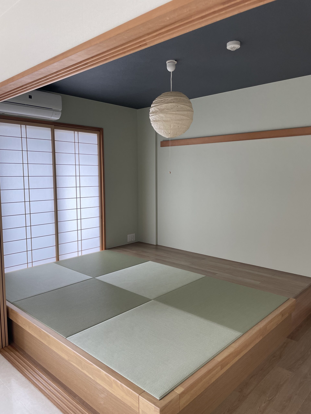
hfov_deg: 53.1
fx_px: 311
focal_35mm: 26
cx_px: 156
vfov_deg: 67.3
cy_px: 207
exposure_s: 1/121
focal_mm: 4.2
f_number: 1.6
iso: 64
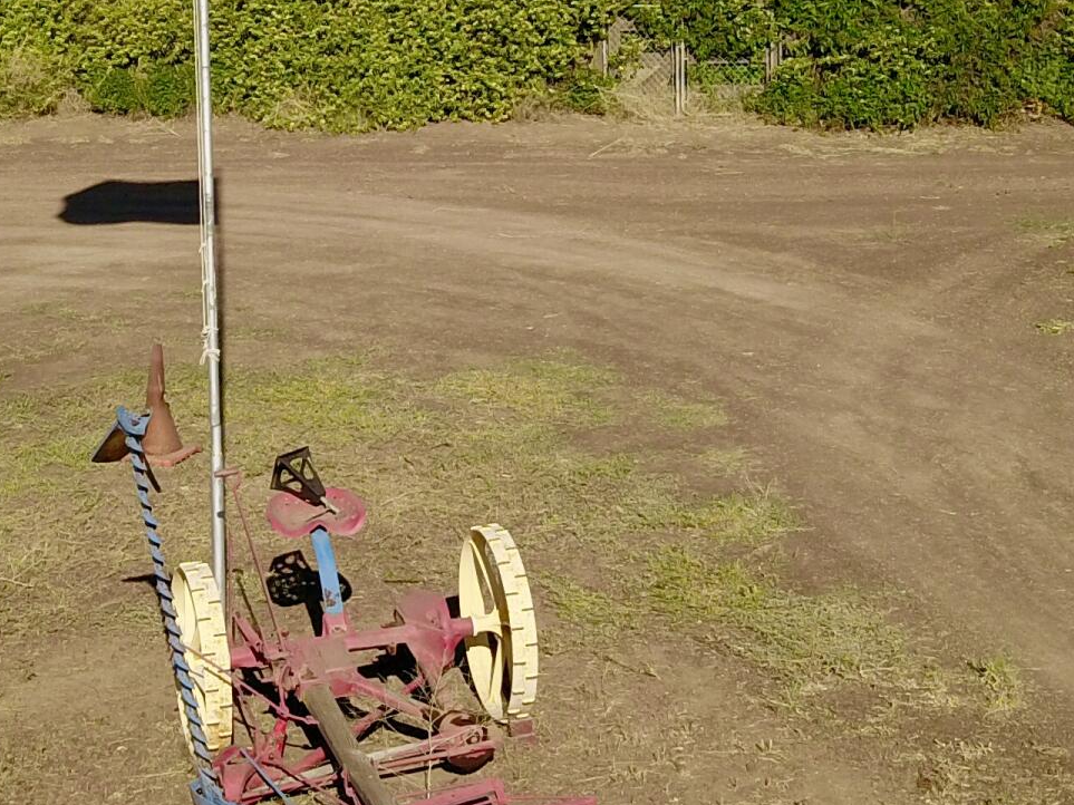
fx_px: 2513
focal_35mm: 81
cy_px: 48
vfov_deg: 17.9
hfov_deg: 24.1
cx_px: 393
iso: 100
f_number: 2.2
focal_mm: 4.73
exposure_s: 1/2169
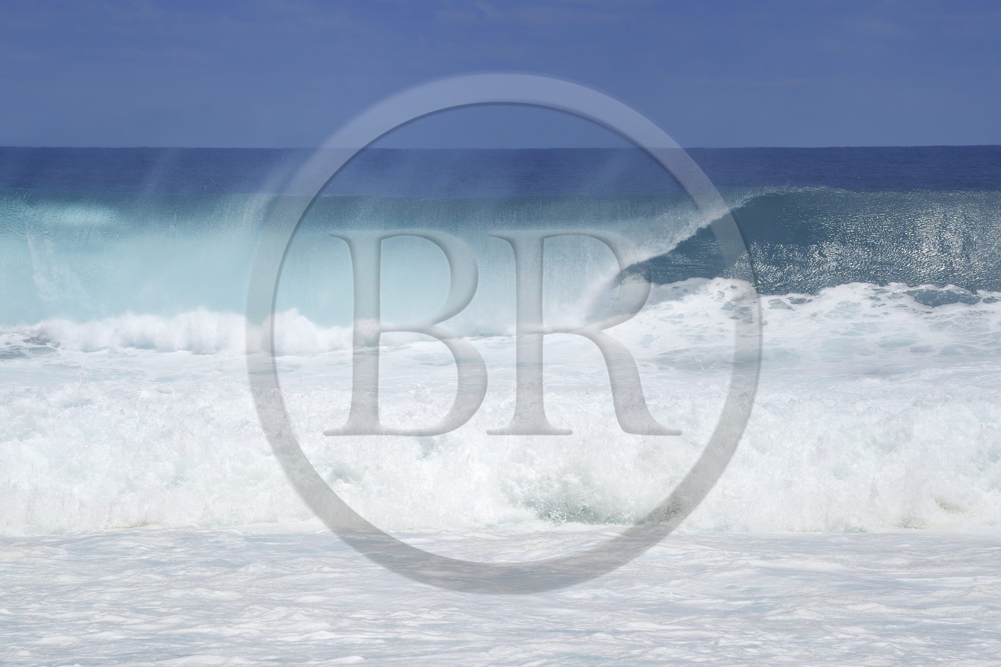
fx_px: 5560
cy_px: 334
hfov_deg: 10.3
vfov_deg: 6.9
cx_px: 500
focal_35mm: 200
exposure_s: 1/320
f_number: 14
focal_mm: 200
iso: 200
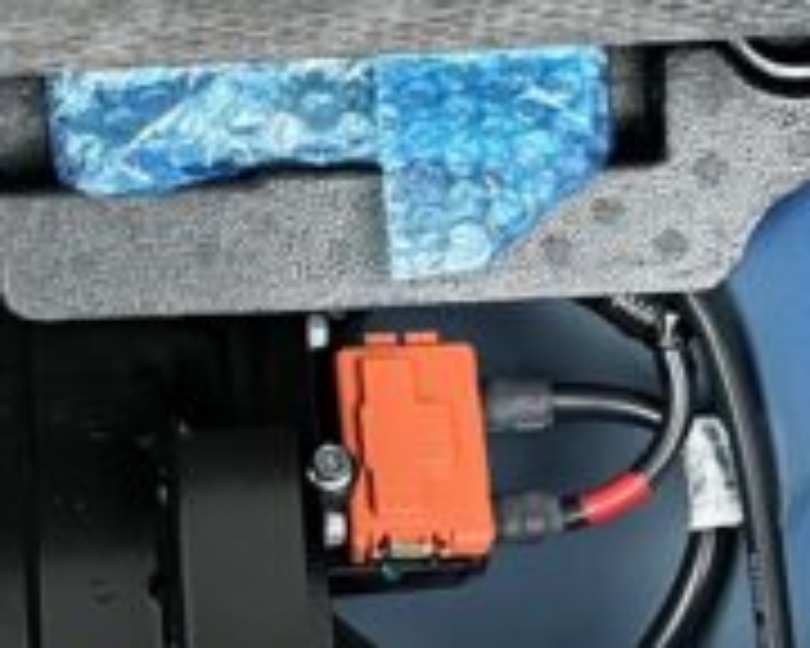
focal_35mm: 113
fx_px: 2709
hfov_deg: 16.6
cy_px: 594
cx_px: -18
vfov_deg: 13.5
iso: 125
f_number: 1.6
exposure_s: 1/83
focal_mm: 5.1
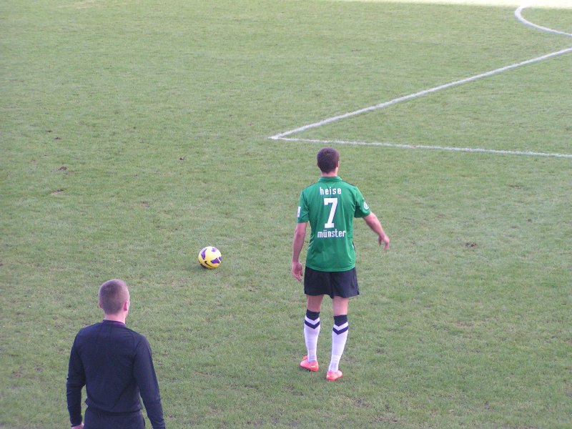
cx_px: 286
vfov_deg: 10.4
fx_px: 2363
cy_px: 214
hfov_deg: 13.8
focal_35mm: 143
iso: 125
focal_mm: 21.9
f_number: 3.5
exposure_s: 1/160
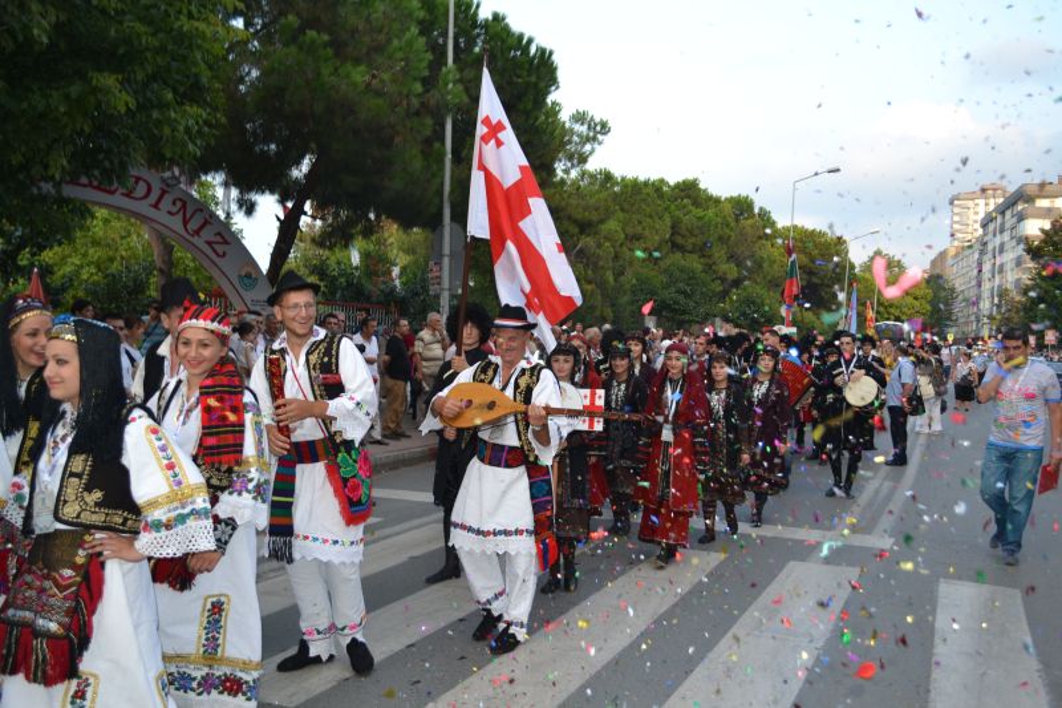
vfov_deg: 40.0
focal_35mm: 33
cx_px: 531
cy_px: 354
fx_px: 973
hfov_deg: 57.2
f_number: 4
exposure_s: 1/125
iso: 125
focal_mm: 22
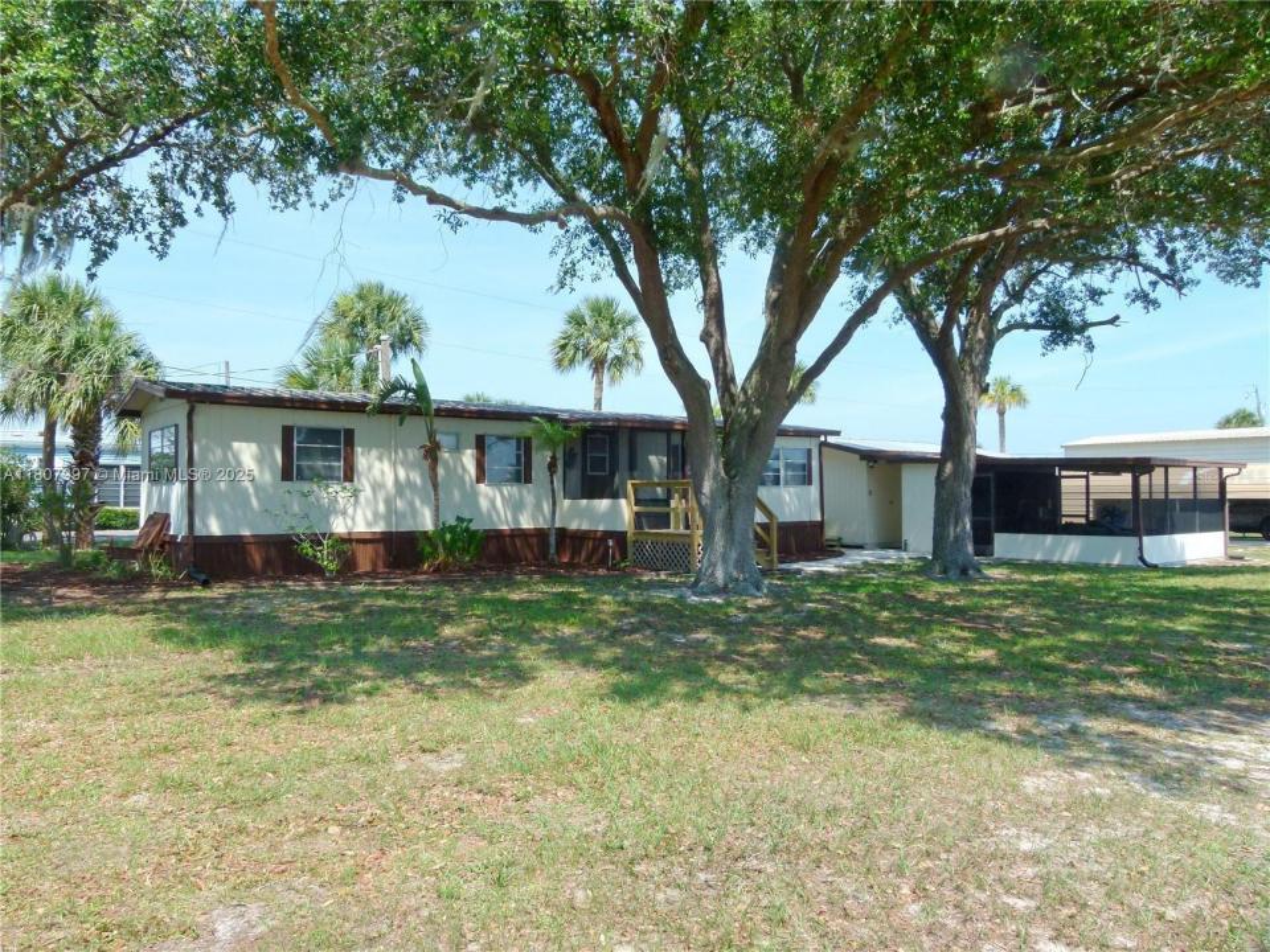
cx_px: 635
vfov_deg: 54.9
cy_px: 476
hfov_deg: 69.4
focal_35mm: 25
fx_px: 917
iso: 100
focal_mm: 4.5
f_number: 4
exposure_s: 1/640
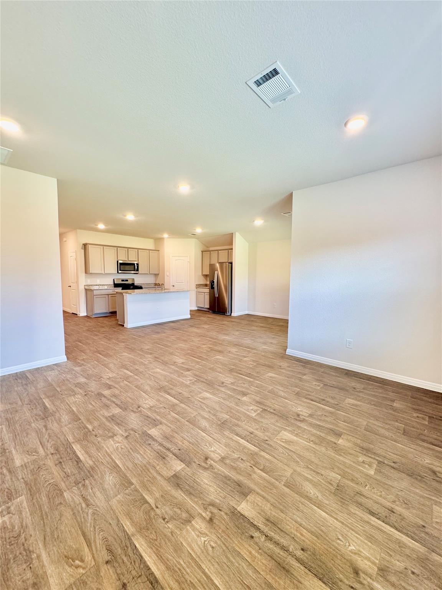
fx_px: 238
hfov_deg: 85.7
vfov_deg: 102.1
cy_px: 295
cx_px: 221
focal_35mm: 14
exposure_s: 1/60
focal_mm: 2.22
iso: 250
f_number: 2.2
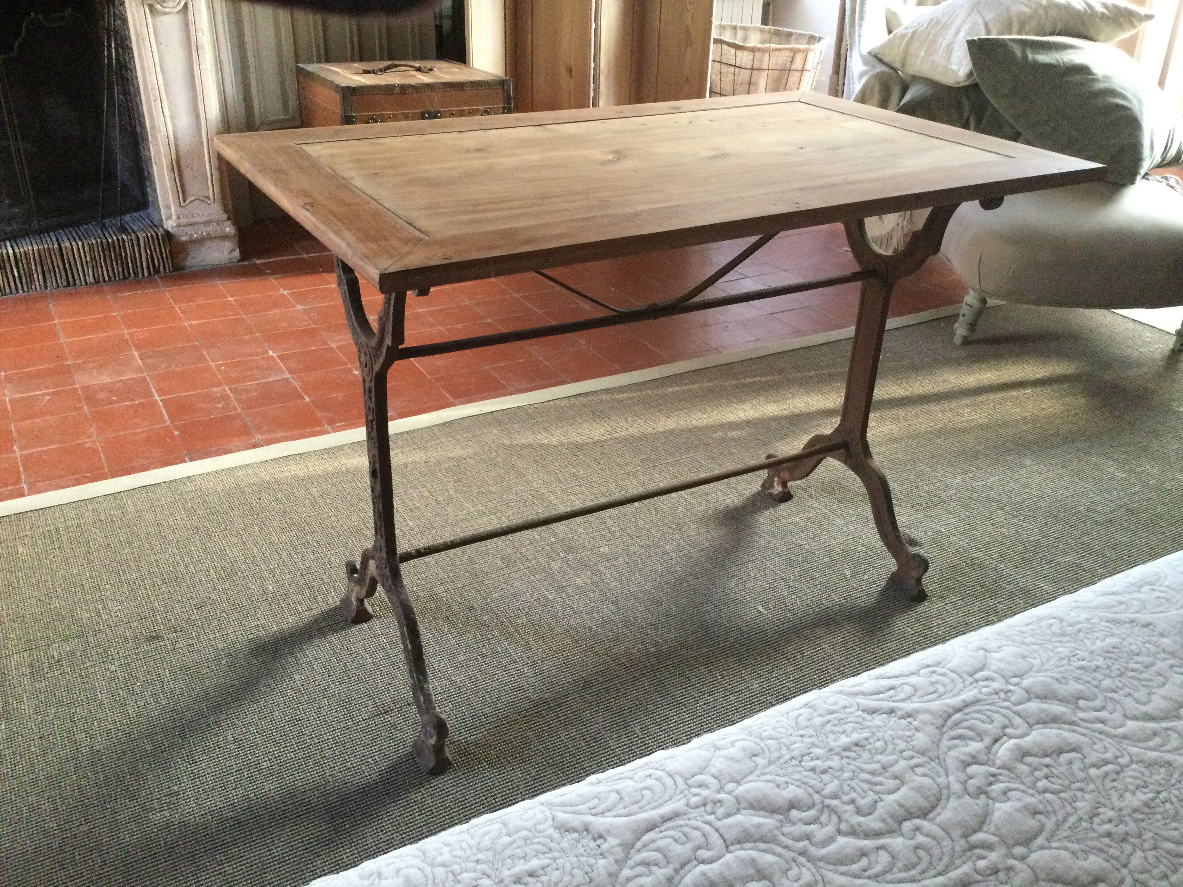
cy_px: 444
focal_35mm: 31
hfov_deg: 58.4
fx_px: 1059
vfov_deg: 45.4
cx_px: 592
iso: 200
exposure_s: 1/30
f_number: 2.4
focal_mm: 3.3
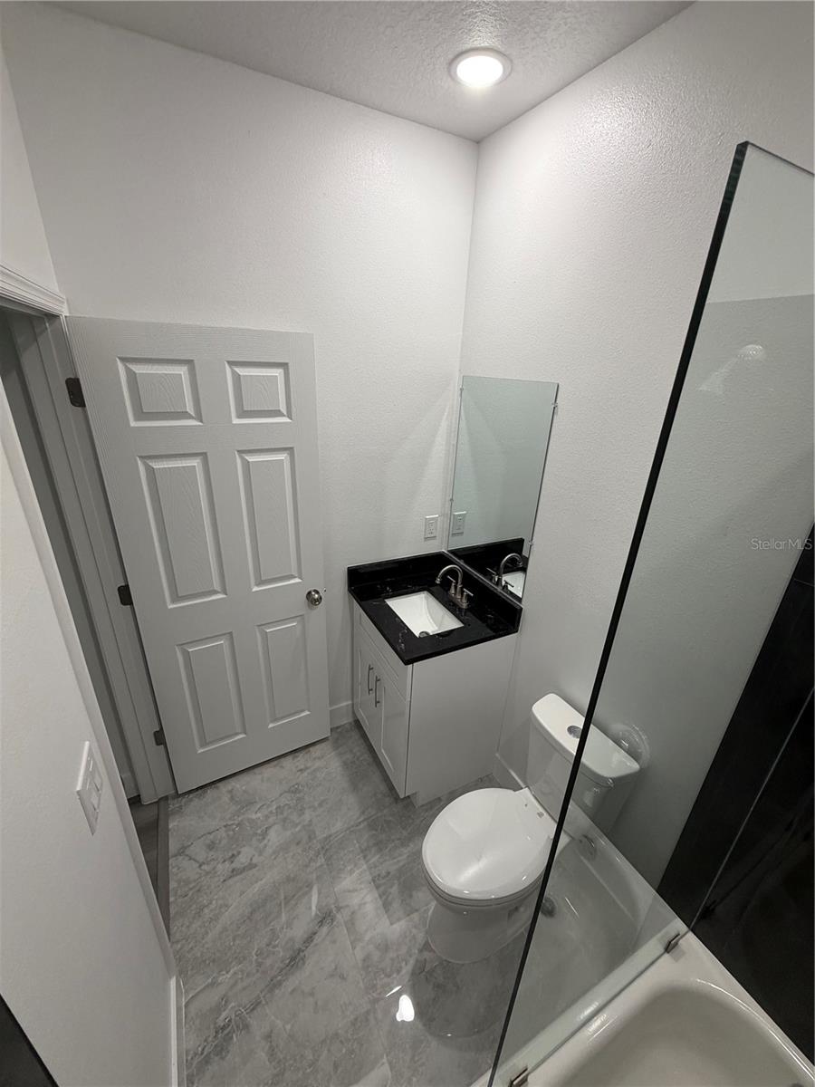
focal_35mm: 14
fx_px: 439
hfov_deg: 85.7
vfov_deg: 102.1
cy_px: 544
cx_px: 408
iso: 160
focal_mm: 2.22
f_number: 2.2
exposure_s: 1/120
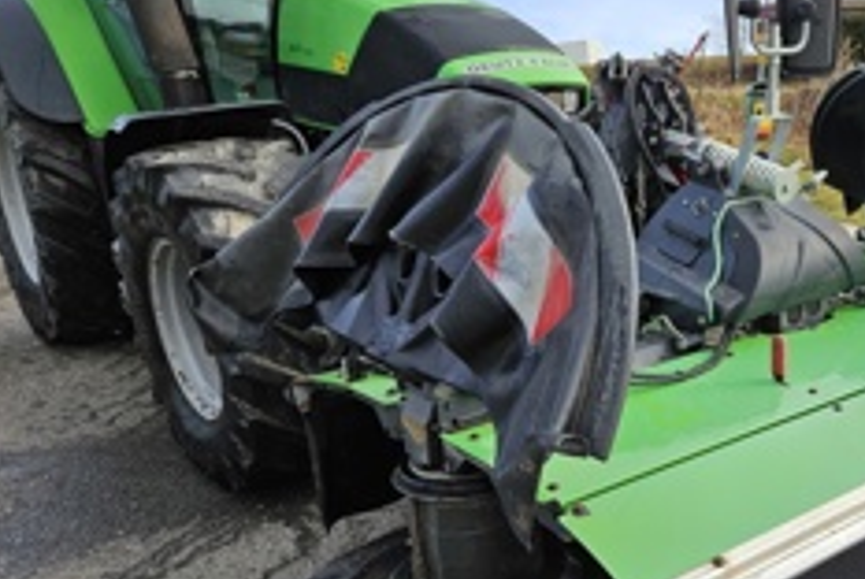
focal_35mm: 41
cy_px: 330
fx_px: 986
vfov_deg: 32.7
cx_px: 739
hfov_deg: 44.1
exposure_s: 1/1321
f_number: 1.8
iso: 40
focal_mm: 5.4
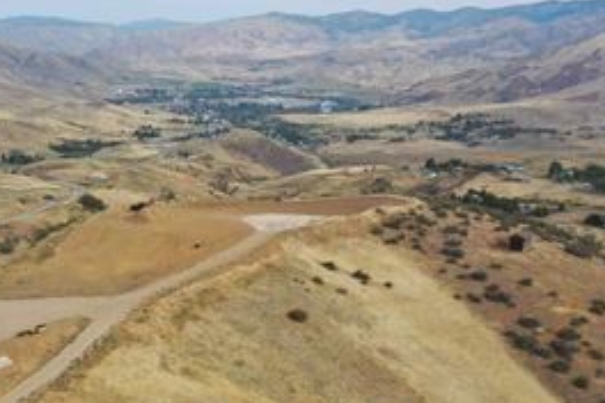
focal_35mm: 53
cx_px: 252
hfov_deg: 37.4
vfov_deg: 25.4
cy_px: 264
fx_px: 891
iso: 100
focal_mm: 10.26
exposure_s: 1/320
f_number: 6.3
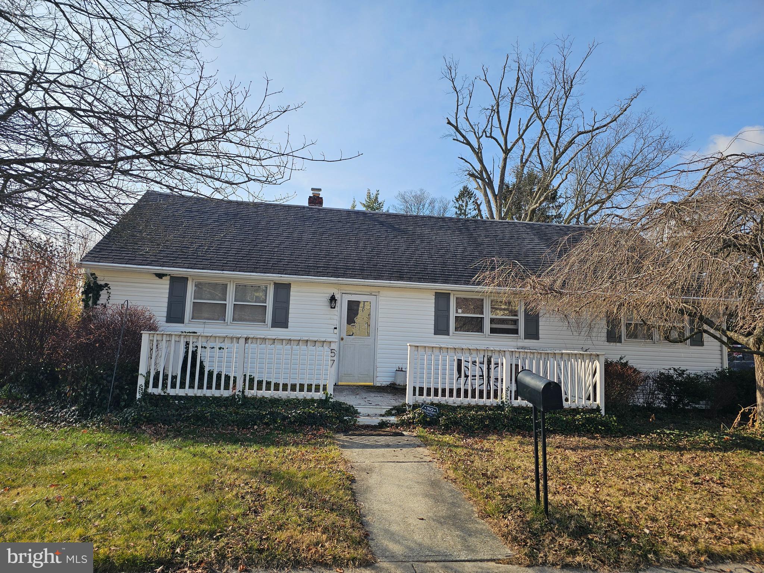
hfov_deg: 73.9
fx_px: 508
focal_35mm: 23
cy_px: 286
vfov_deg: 58.9
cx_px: 382
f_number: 1.7
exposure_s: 1/726
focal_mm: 6.3
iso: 10
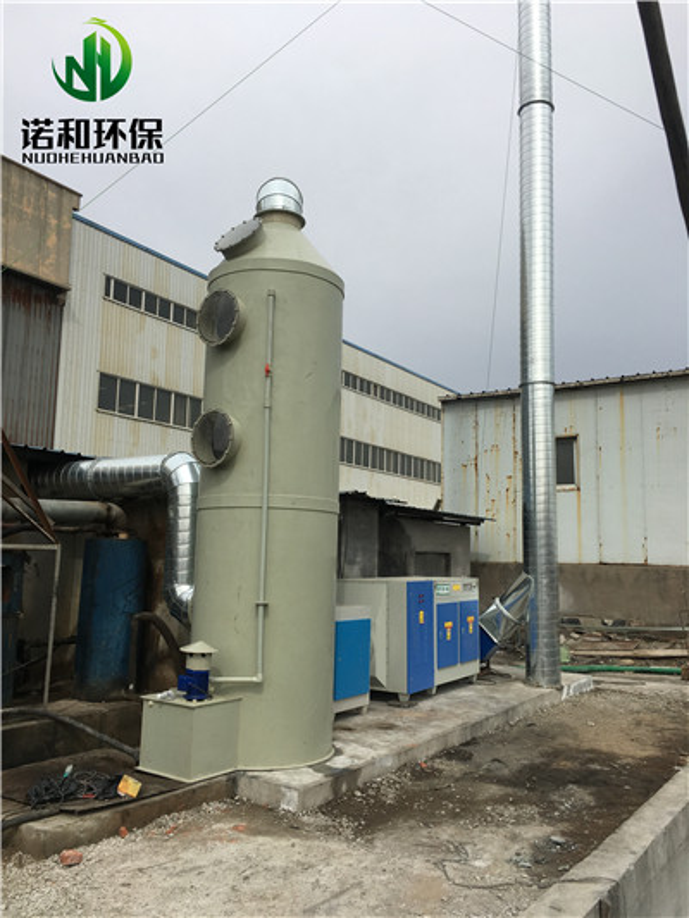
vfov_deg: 61.6
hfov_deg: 48.2
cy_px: 459
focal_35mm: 29
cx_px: 344
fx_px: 769
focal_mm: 4.15
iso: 25
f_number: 2.2
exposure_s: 1/2404
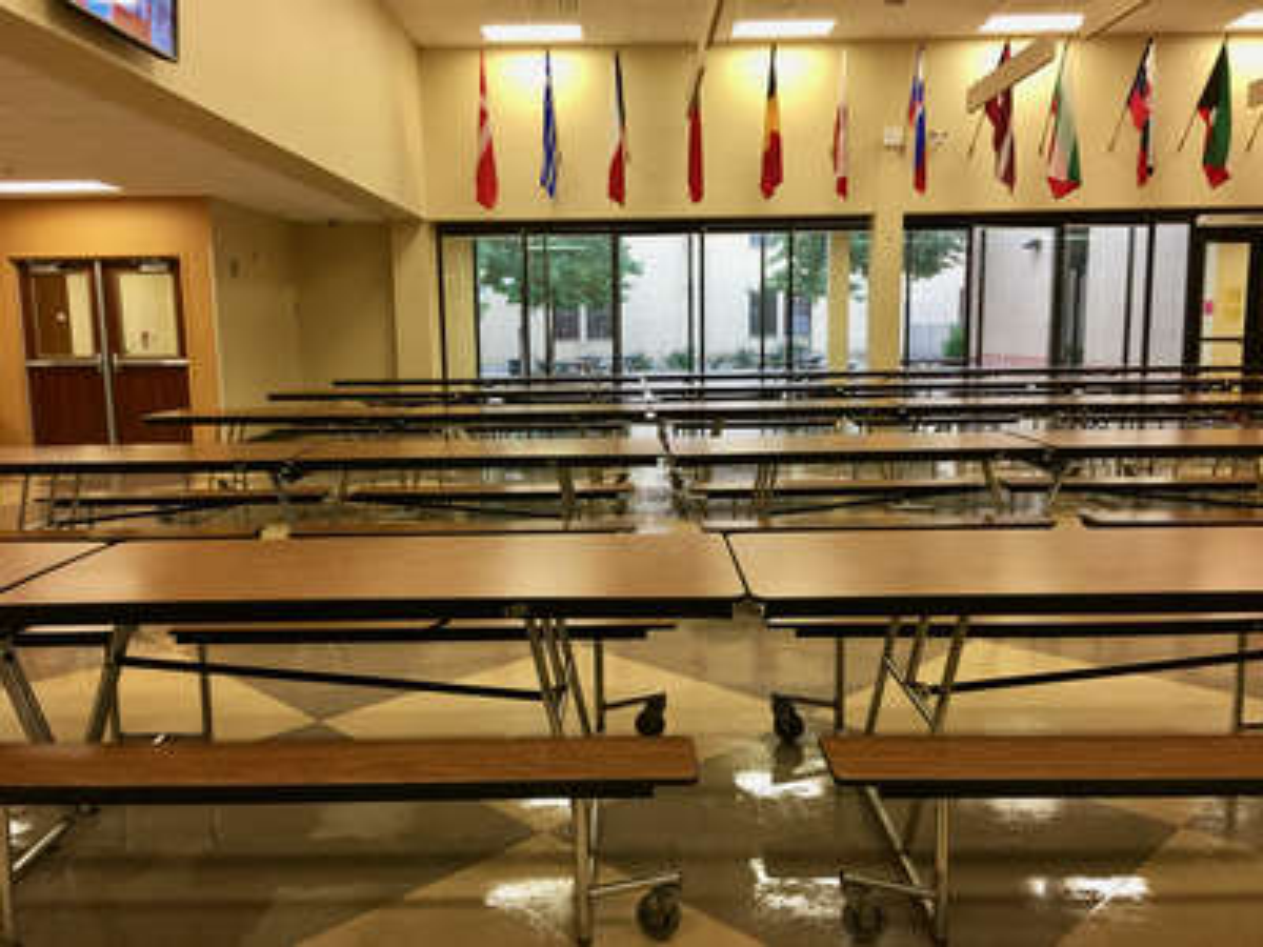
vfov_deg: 48.2
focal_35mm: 29
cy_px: 474
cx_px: 632
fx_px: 1058
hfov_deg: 61.7
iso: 40
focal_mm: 4.15
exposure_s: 1/15
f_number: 2.2
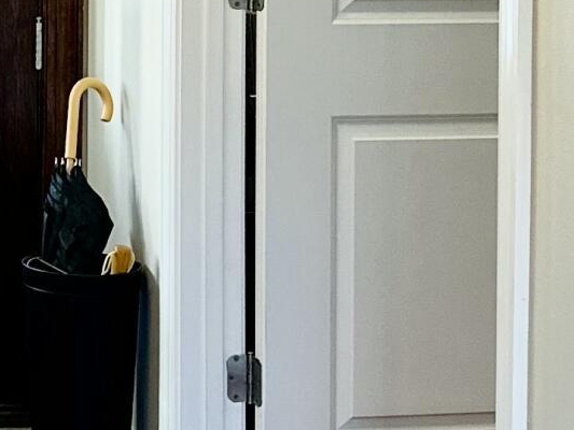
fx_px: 2239
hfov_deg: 13.6
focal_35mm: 135
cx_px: -327
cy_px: -131
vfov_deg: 10.7
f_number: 1.78
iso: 200
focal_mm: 6.86
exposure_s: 1/120
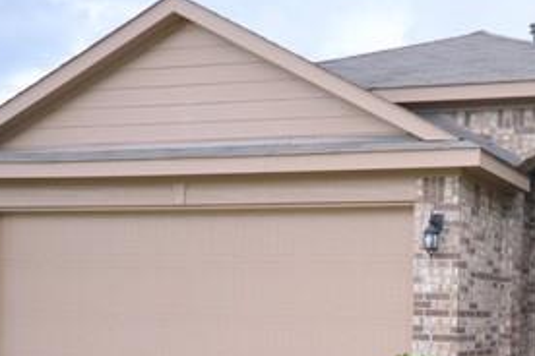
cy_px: 335
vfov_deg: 23.2
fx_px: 839
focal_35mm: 56
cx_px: 527
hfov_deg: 32.7
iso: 180
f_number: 5.6
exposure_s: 1/125
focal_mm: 13
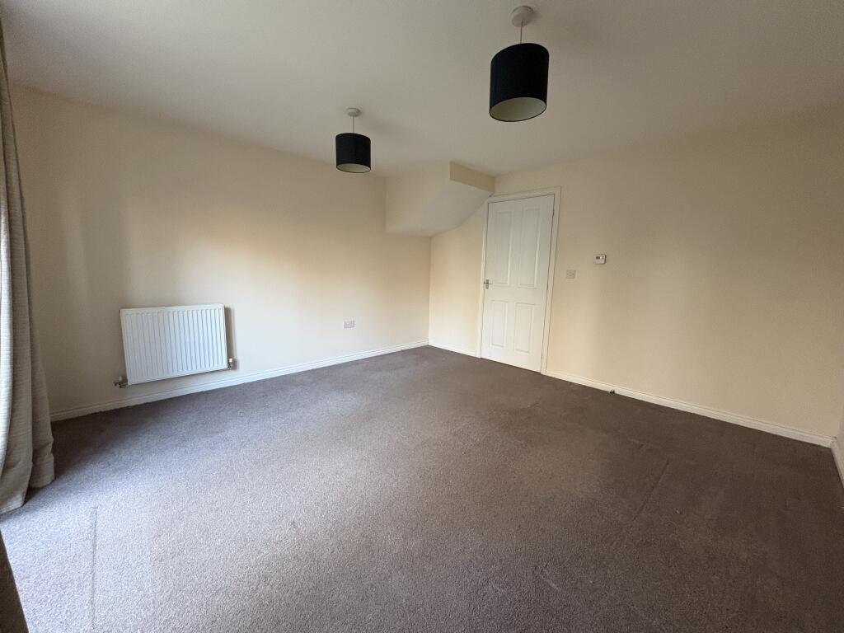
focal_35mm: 14
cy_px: 316
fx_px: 341
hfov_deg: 102.1
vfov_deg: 85.7
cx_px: 422
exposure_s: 1/60
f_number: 2.2
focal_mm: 2.22
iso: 320
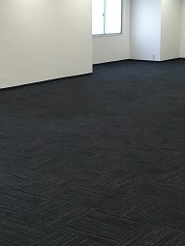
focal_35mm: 73
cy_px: 137
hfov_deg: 20.2
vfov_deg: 26.6
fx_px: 519
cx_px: 114
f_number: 2.2
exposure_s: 1/30
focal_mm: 4.15
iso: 32
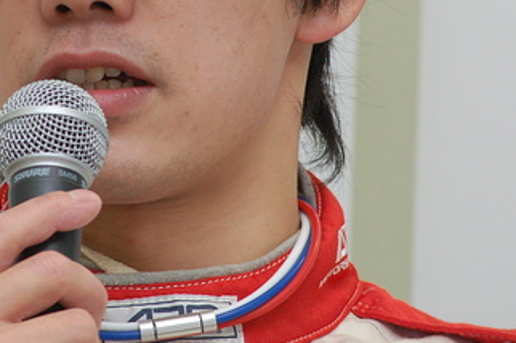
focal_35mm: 454
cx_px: 93
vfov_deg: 3.0
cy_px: -8
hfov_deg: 4.5
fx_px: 6502
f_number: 8
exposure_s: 1/60
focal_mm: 135
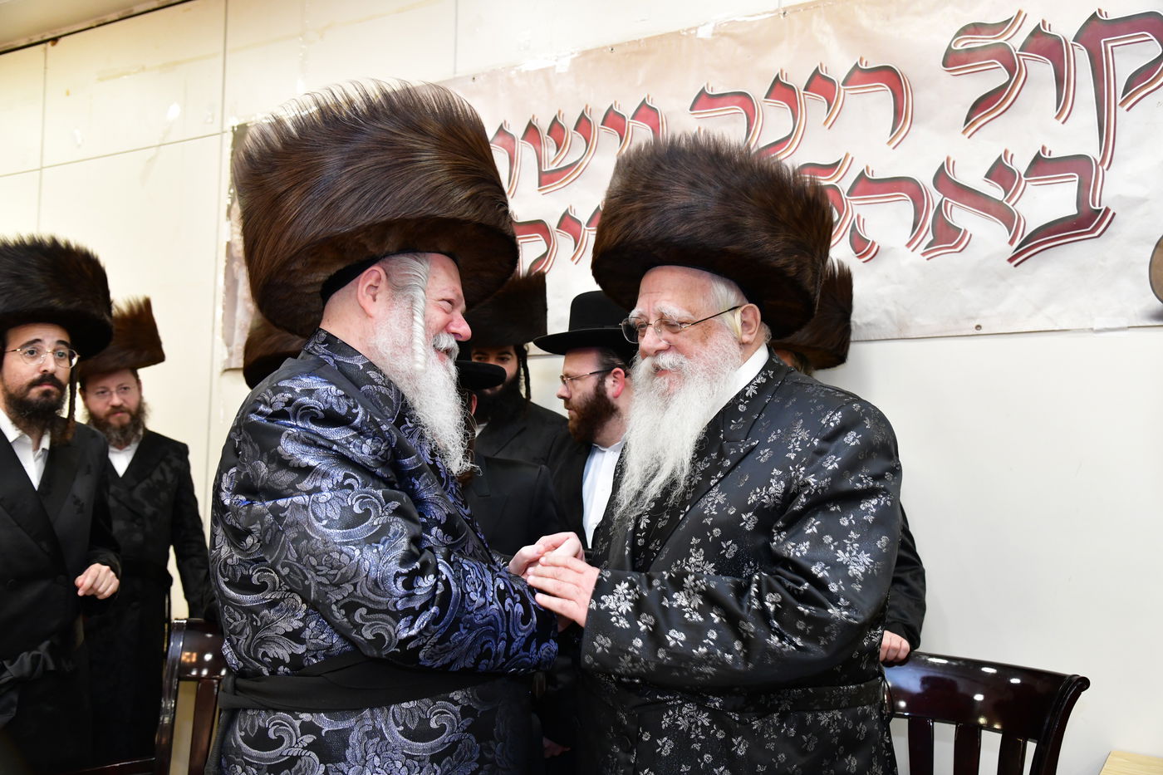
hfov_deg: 55.8
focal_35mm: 34
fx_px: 1098
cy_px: 388
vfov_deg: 38.9
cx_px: 582
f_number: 5.6
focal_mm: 34
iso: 3200
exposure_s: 1/100
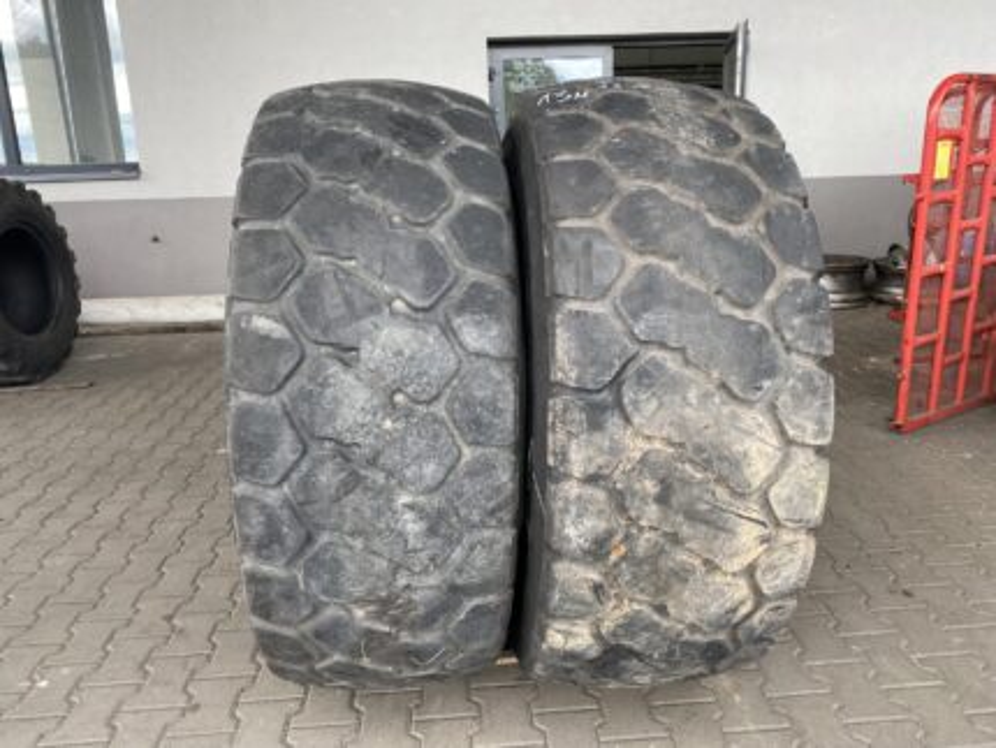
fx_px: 749
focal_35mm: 26
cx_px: 498
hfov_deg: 67.3
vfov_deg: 53.1
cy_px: 374
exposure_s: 1/206
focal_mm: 4.25
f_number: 1.8
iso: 32
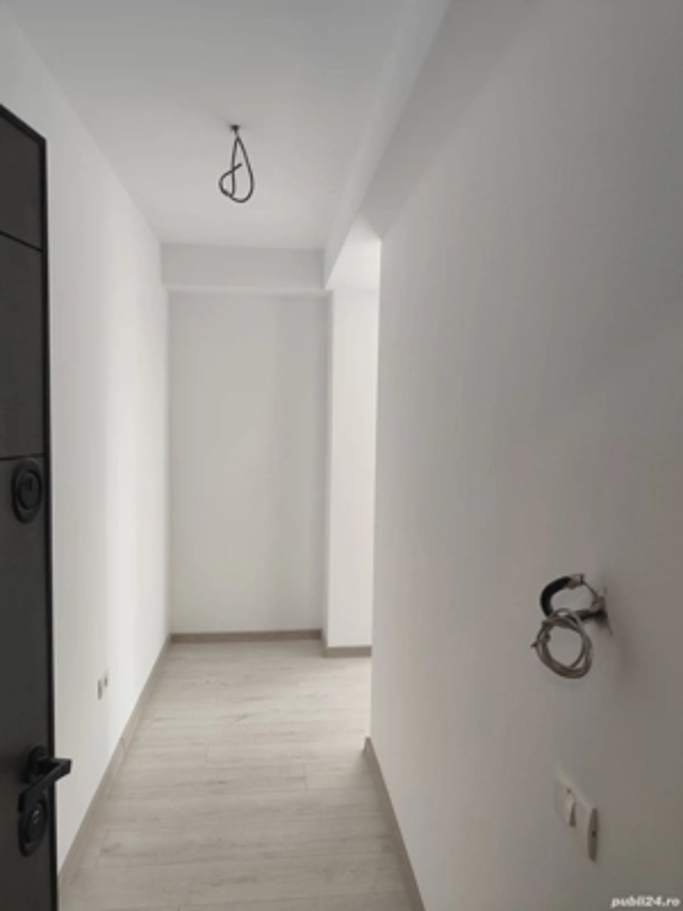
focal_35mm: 23
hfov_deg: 58.9
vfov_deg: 73.9
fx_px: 605
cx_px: 342
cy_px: 456
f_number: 1.65
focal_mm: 6.19
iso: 250
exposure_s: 1/100
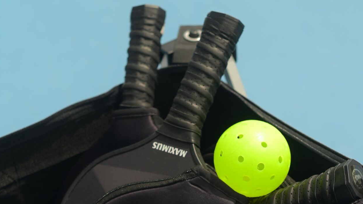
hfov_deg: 19.9
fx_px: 1030
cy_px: 282
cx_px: 235
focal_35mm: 107
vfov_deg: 11.0
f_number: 3.5
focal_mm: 50
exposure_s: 1/800
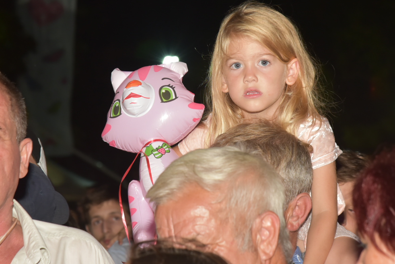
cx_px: 256
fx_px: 2173
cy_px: 87
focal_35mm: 198
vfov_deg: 6.9
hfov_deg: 10.4
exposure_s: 1/60
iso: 1600
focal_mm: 120
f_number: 8
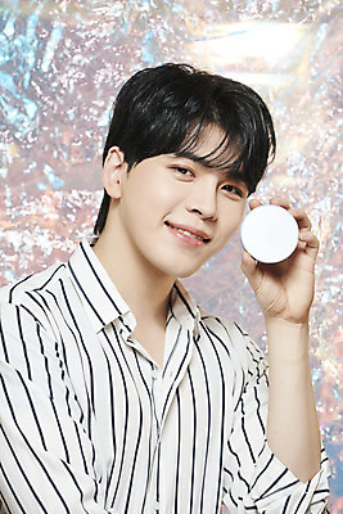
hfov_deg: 11.2
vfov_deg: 16.8
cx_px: 172
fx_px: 1742
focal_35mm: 122
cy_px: 257
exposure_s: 1/125
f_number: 5.6
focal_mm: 122
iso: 64
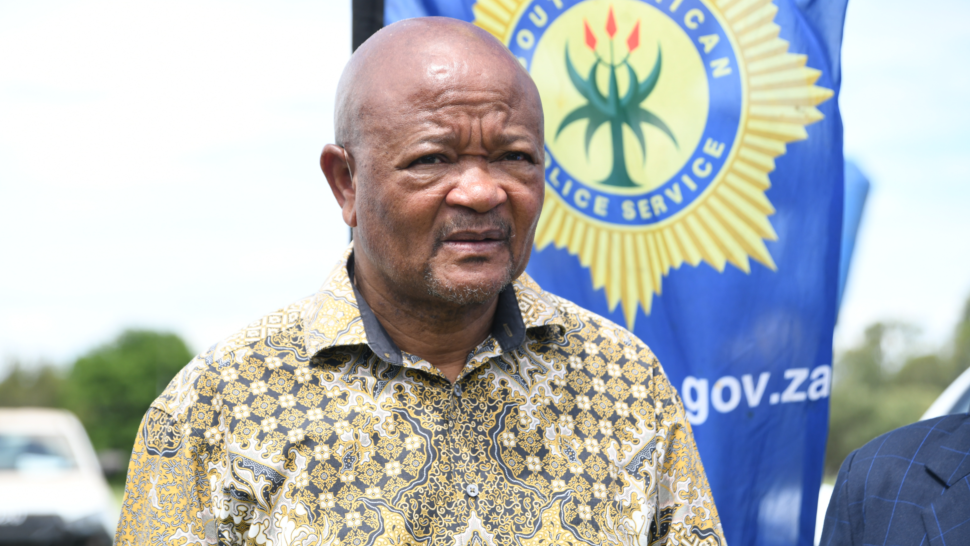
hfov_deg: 18.5
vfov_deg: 10.4
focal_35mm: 116
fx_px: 2984
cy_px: 236
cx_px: 485
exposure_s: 1/800
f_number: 6.3
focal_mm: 110
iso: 400
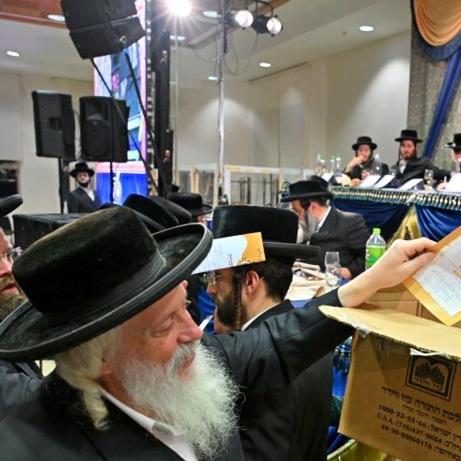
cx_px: 363
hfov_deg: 40.3
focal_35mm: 40
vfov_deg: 41.5
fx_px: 603
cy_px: 290
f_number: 4
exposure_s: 1/200
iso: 1250
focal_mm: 24
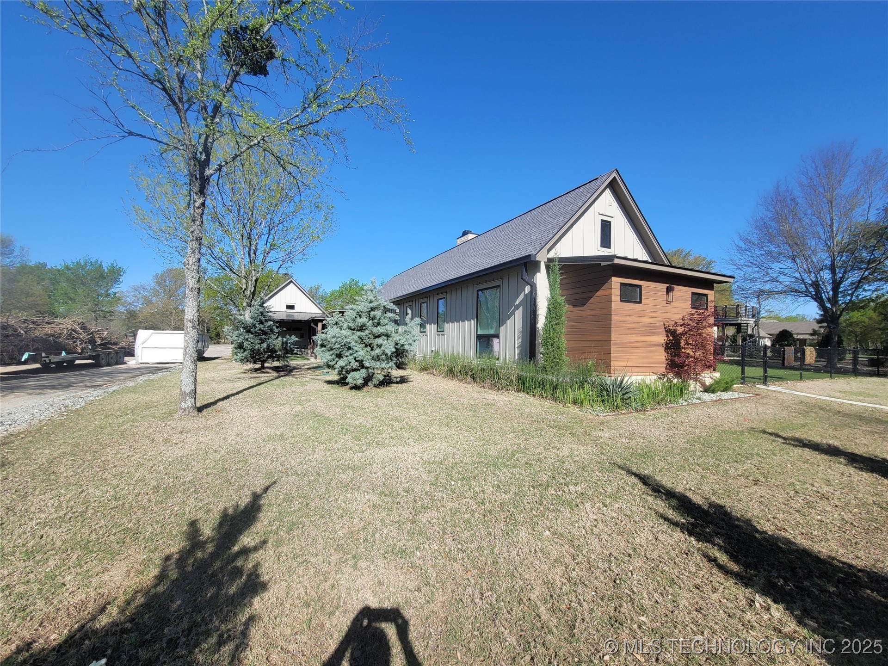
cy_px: 333
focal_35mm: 13
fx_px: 333
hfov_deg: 106.2
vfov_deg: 89.9
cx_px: 444
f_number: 2.2
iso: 64
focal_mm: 2.2
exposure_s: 1/1453
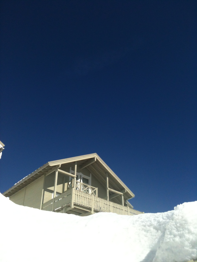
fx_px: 266
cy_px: 131
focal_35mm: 35
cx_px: 98
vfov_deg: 52.6
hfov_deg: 40.7
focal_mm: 3.85
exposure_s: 1/2483
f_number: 2.8
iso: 64
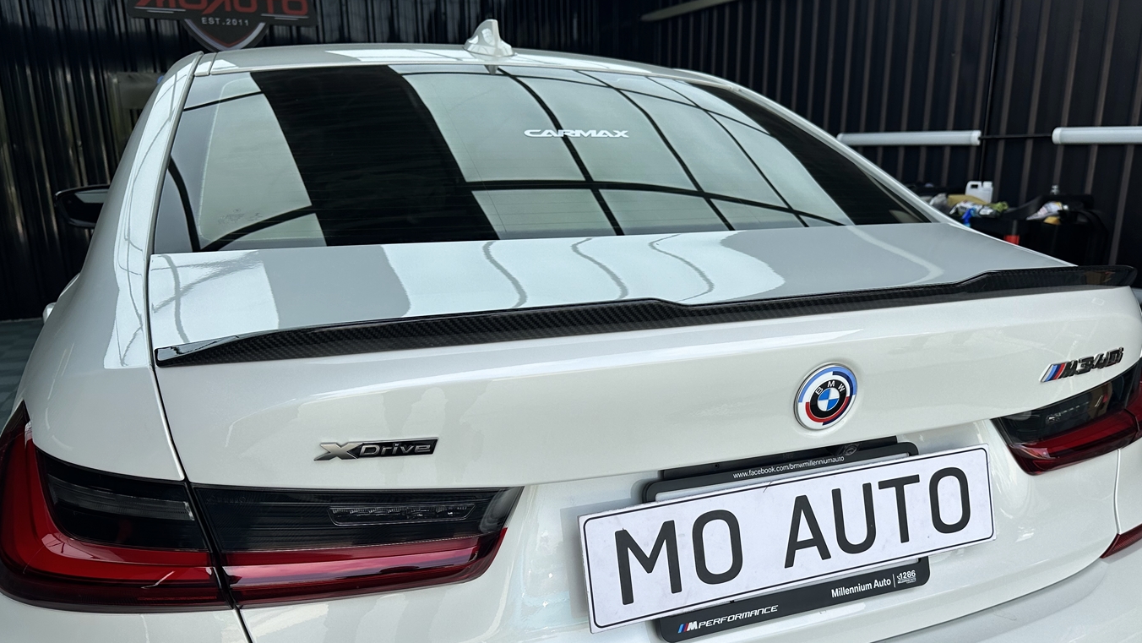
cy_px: 416
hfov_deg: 65.9
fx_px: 878
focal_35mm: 29
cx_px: 622
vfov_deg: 39.8
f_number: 1.78
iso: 80
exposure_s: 1/1374
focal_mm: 6.86
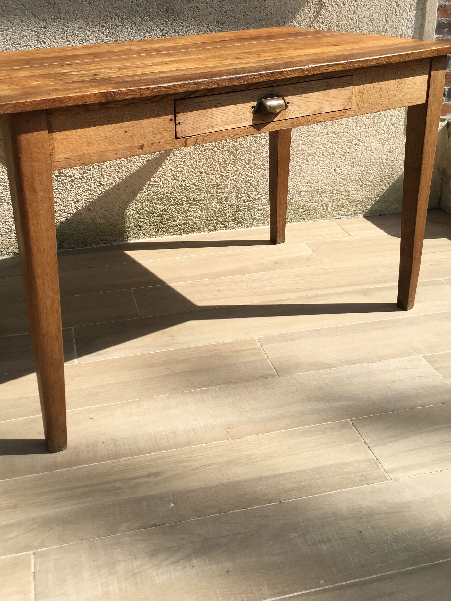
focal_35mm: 38
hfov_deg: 37.7
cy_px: 215
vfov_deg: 48.4
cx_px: 196
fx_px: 660
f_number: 2.2
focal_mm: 4.15
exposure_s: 1/1326
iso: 25
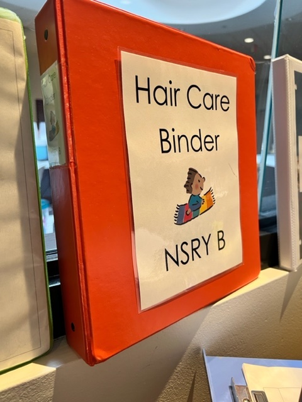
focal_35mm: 26
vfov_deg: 67.3
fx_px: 302
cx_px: 151
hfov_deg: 53.1
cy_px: 201
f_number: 1.5
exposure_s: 1/60
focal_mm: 5.7
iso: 125
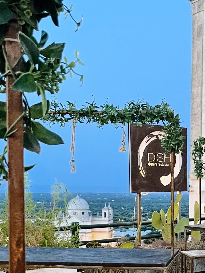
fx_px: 474
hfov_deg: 23.6
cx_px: 191
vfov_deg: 31.5
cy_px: 213
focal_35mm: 60
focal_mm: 4.2
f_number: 1.6
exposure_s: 1/50
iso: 400
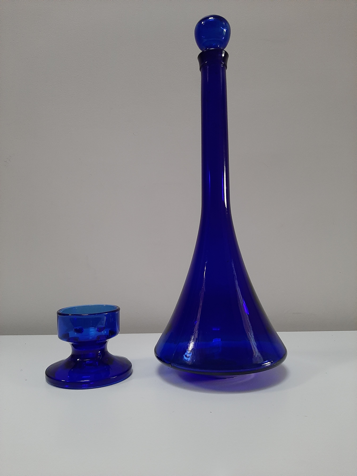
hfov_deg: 53.1
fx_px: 358
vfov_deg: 67.3
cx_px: 178
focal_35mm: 26
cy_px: 238
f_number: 1.7
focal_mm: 3.93
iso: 250
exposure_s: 1/50
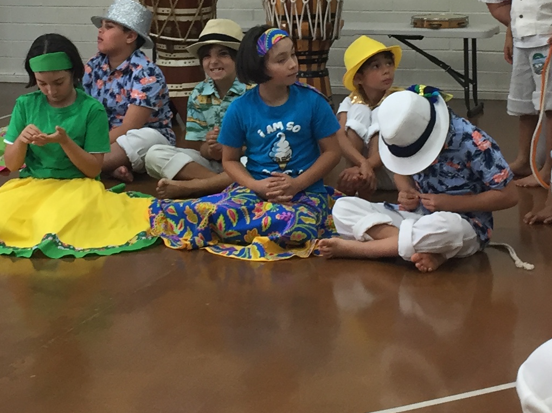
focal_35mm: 93
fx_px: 1483
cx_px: 188
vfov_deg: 15.6
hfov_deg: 21.0
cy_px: 8
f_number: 2.2
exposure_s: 1/33
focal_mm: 4.15
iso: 80
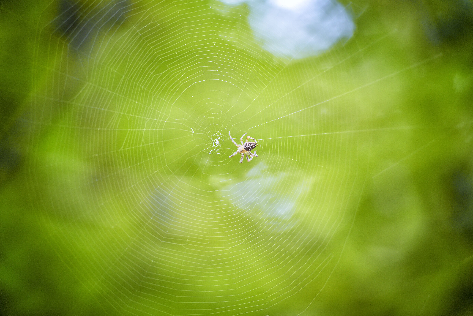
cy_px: 158
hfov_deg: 10.3
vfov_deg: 6.9
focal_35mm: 200
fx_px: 2629
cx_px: 236
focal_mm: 200
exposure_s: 1/125
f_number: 4.5
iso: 2000
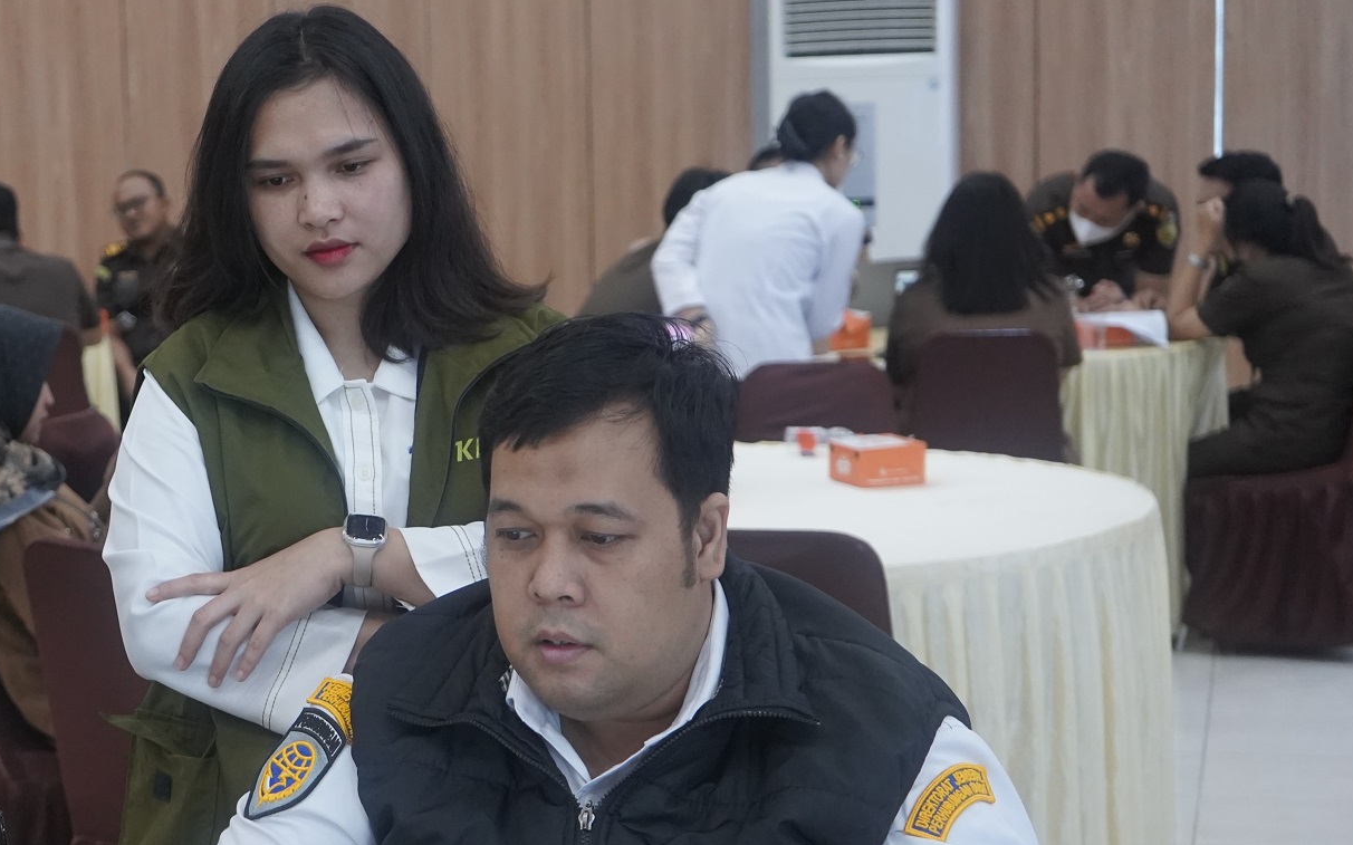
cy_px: 520
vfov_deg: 17.6
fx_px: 2728
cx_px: 289
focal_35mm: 74
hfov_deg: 27.4
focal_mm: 44
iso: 4000
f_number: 4.5
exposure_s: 1/160
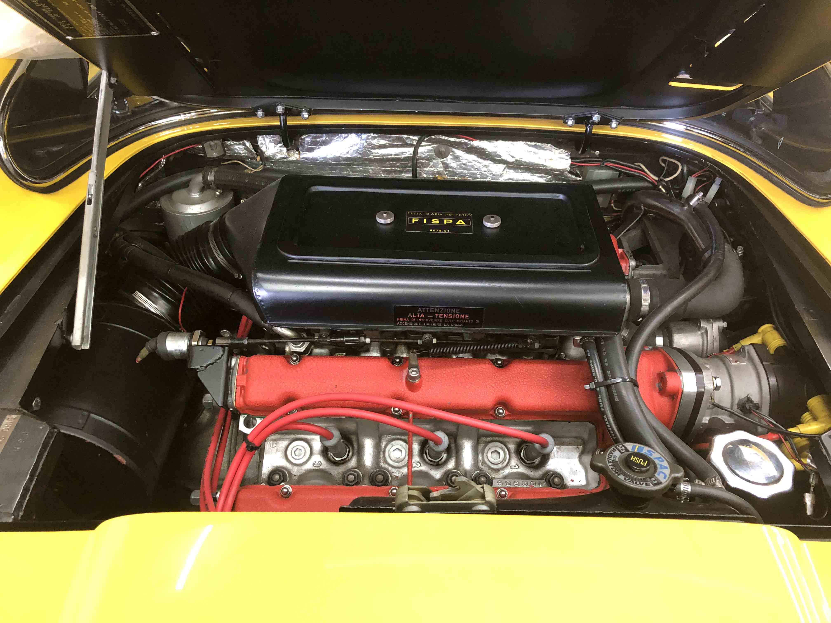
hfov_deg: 63.4
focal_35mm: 28
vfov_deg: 49.7
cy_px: 312
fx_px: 672
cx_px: 416
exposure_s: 1/13
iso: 100
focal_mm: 4
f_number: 1.8
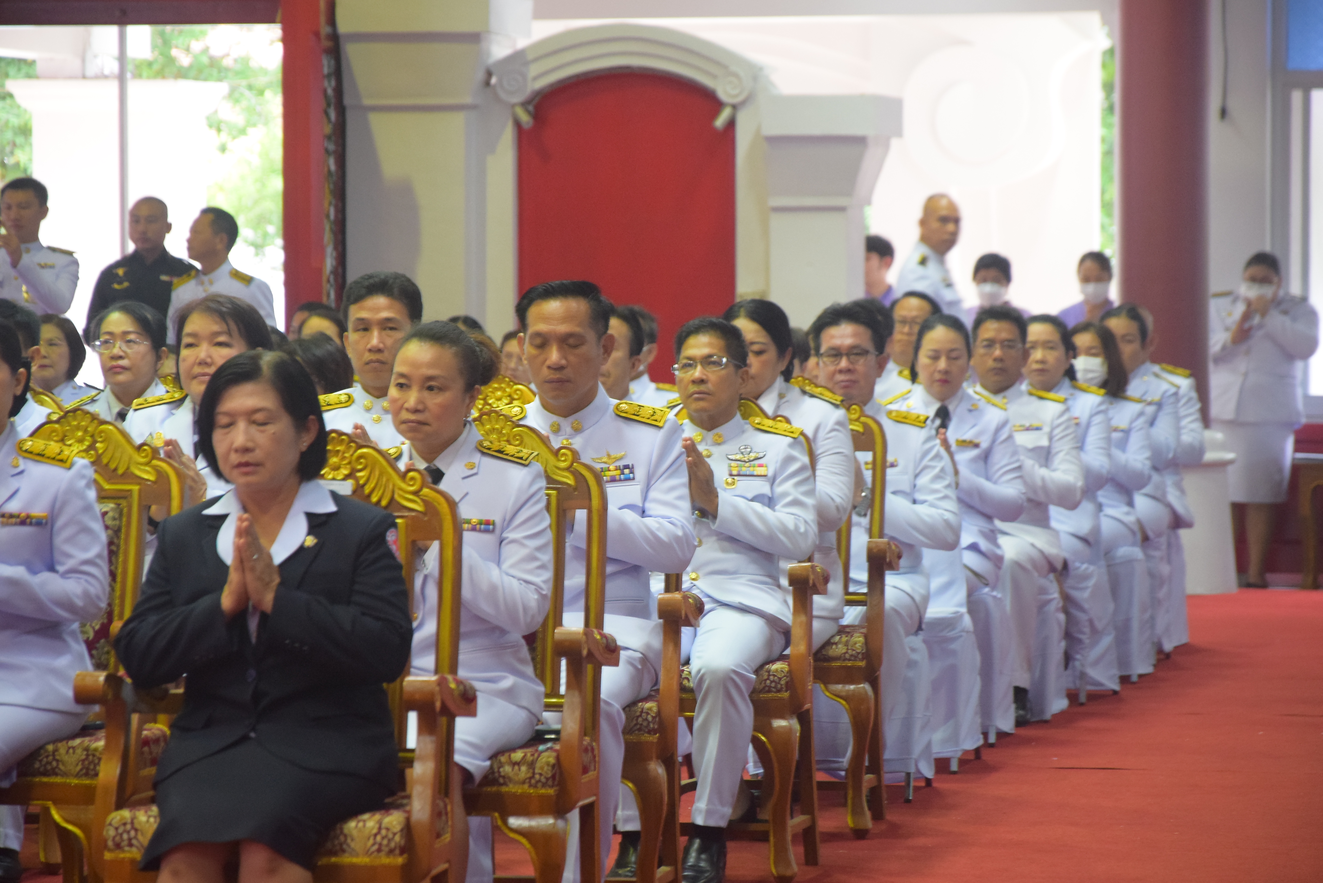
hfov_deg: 13.0
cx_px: 662
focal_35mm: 158
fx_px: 5789
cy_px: 442
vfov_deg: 8.7
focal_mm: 105
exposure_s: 1/30
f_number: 5.6
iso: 2000
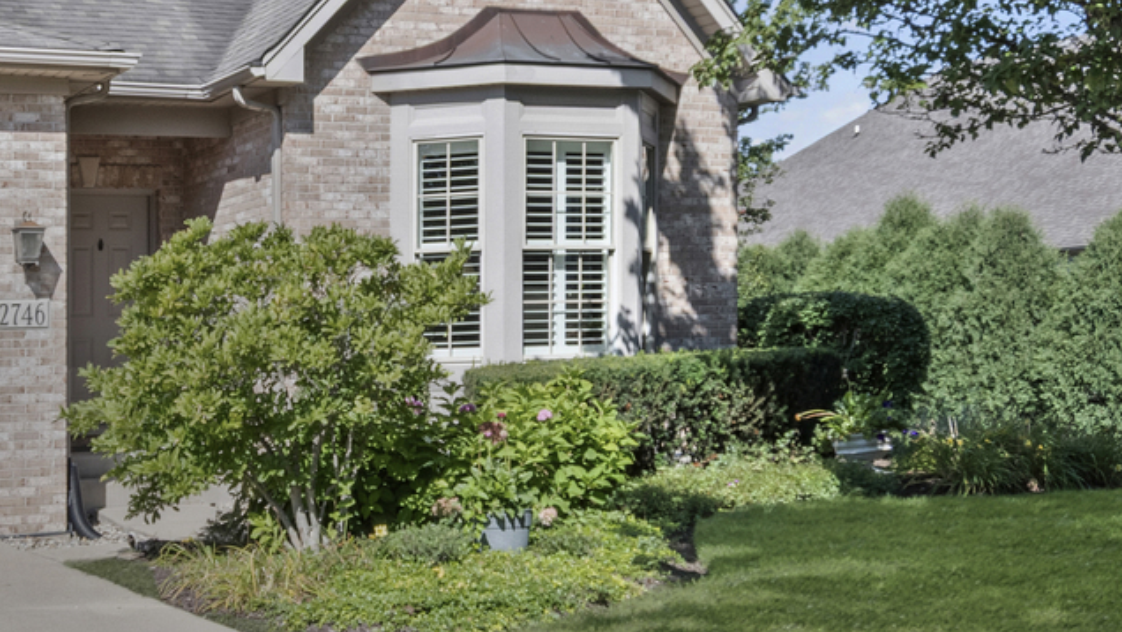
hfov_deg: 36.7
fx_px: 1666
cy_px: 205
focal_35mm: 56
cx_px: 355
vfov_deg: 21.4
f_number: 8
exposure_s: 1/500
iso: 320
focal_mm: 14
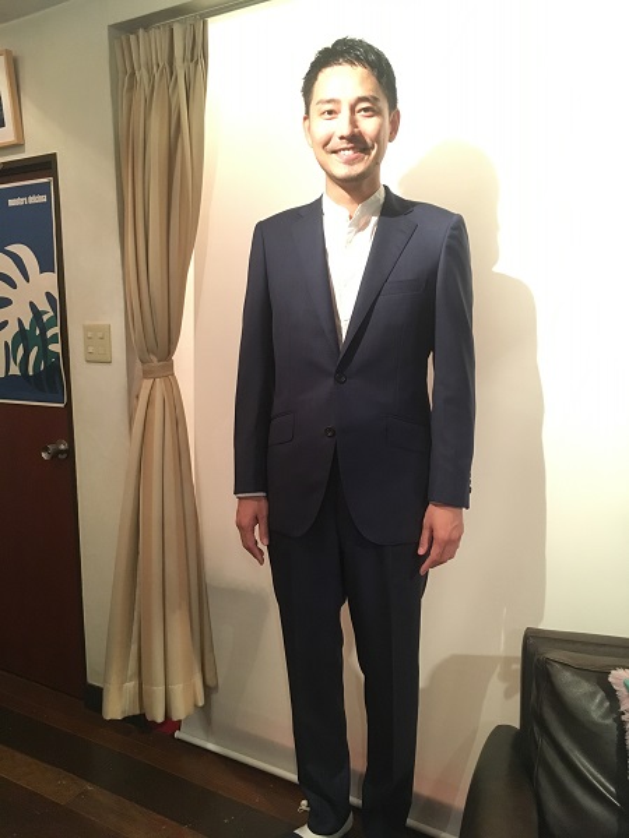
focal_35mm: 29
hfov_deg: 48.2
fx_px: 703
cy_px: 419
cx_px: 314
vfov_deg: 61.7
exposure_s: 1/15
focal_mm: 4.15
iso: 250
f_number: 2.2
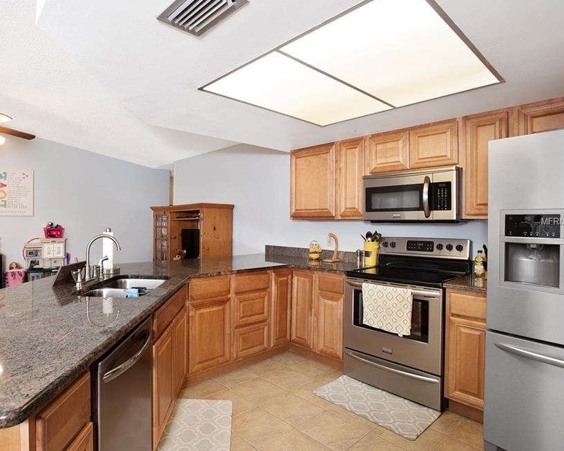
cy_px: 222
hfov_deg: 79.5
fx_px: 334
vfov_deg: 68.1
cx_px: 227
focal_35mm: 20
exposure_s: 1/15
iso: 500
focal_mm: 17
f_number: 8
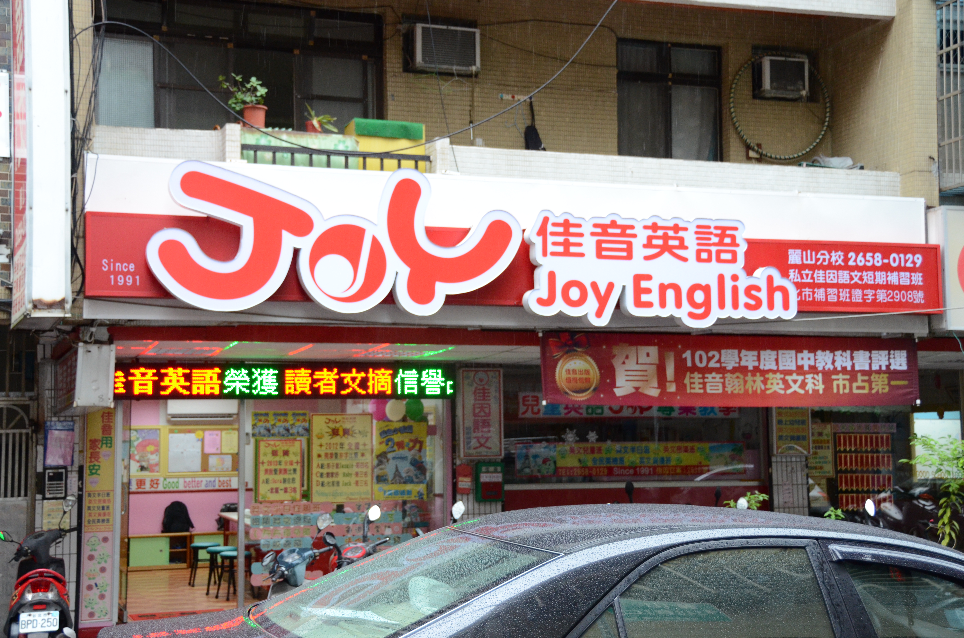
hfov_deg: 36.9
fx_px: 1443
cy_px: 319
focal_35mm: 54
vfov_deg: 25.0
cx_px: 482
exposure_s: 1/125
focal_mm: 36
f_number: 4.5
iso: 1600
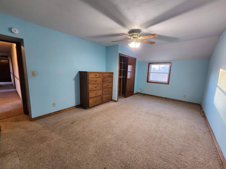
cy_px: 84
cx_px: 113
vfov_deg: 89.9
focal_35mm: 13
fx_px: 85
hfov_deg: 106.2
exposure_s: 1/33.3
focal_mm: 2.2
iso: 400
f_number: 2.2
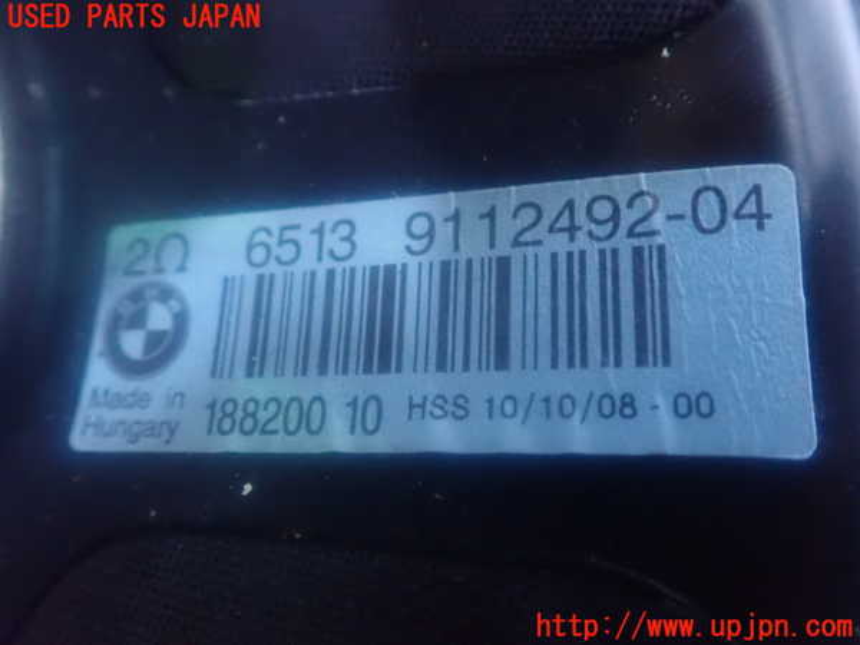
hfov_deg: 60.0
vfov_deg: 46.8
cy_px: 322
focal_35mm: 30
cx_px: 430
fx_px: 745
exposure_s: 1/25
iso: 1600
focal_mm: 5.5
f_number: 2.3
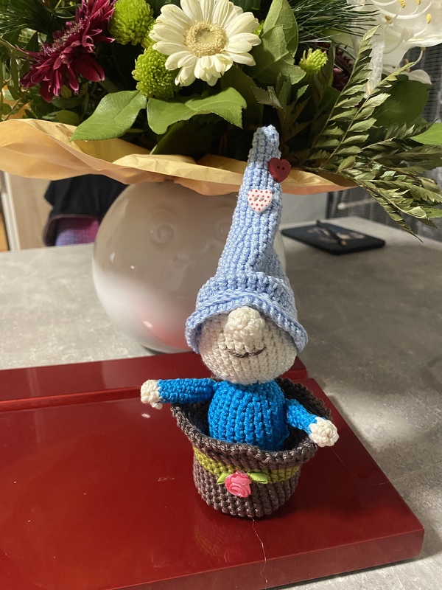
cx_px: 221
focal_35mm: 26
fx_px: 443
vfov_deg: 67.3
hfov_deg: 53.1
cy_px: 295
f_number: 1.8
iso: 640
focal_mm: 4.25
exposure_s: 1/35
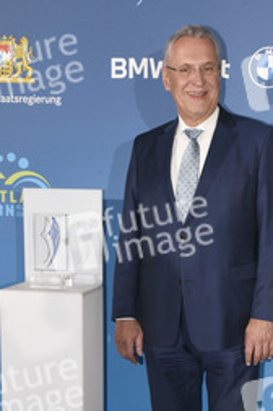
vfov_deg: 26.3
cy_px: 317
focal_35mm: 76
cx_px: 177
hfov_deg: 17.9
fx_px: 867
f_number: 6.3
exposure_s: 1/80
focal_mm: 48
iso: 2500
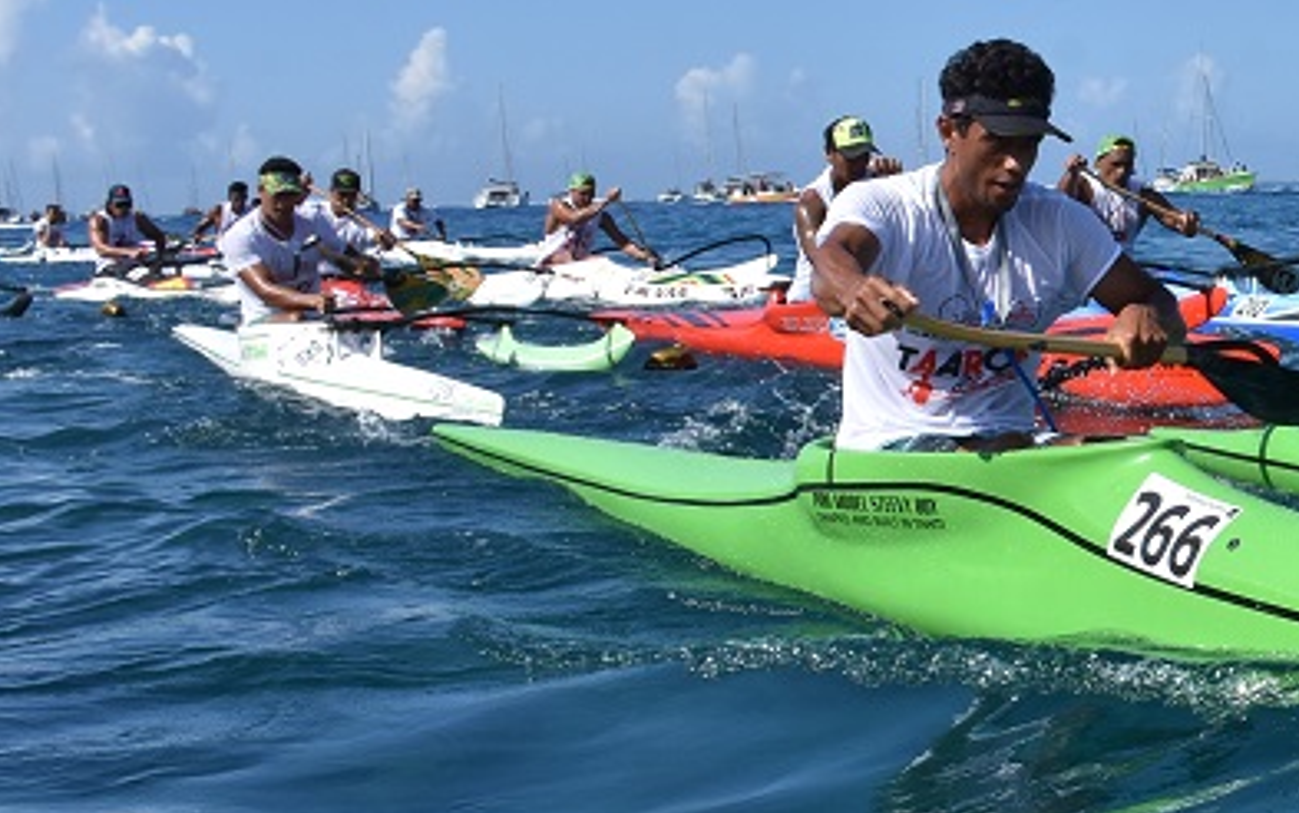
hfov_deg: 26.6
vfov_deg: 18.6
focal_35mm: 70
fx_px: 2479
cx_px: 1491
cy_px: 464
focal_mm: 18
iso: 320
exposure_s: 1/640
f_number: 13
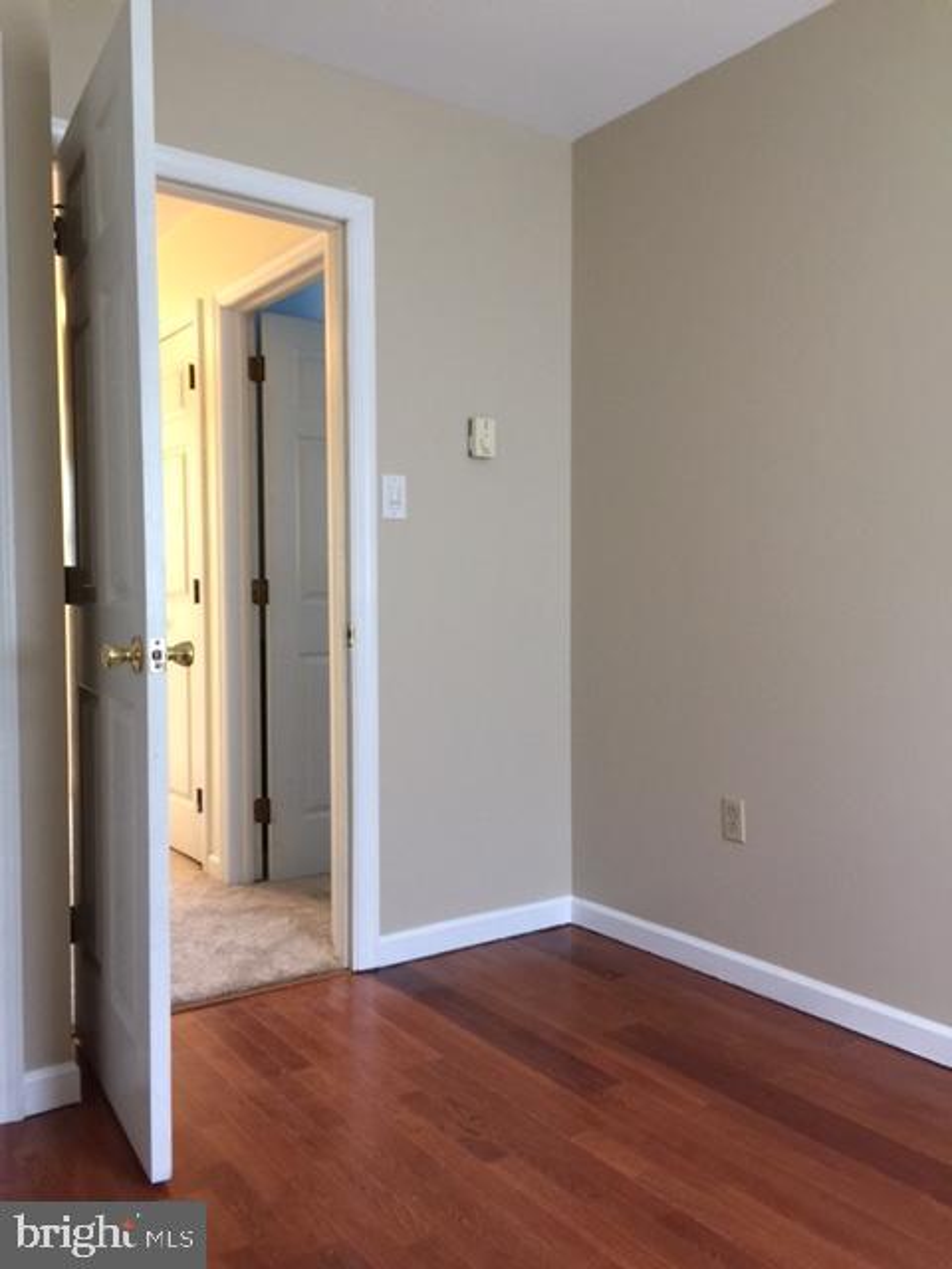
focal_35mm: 29
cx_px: 476
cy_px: 634
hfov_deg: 48.2
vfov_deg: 61.7
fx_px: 1063
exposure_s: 1/15
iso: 80
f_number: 2.2
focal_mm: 4.15
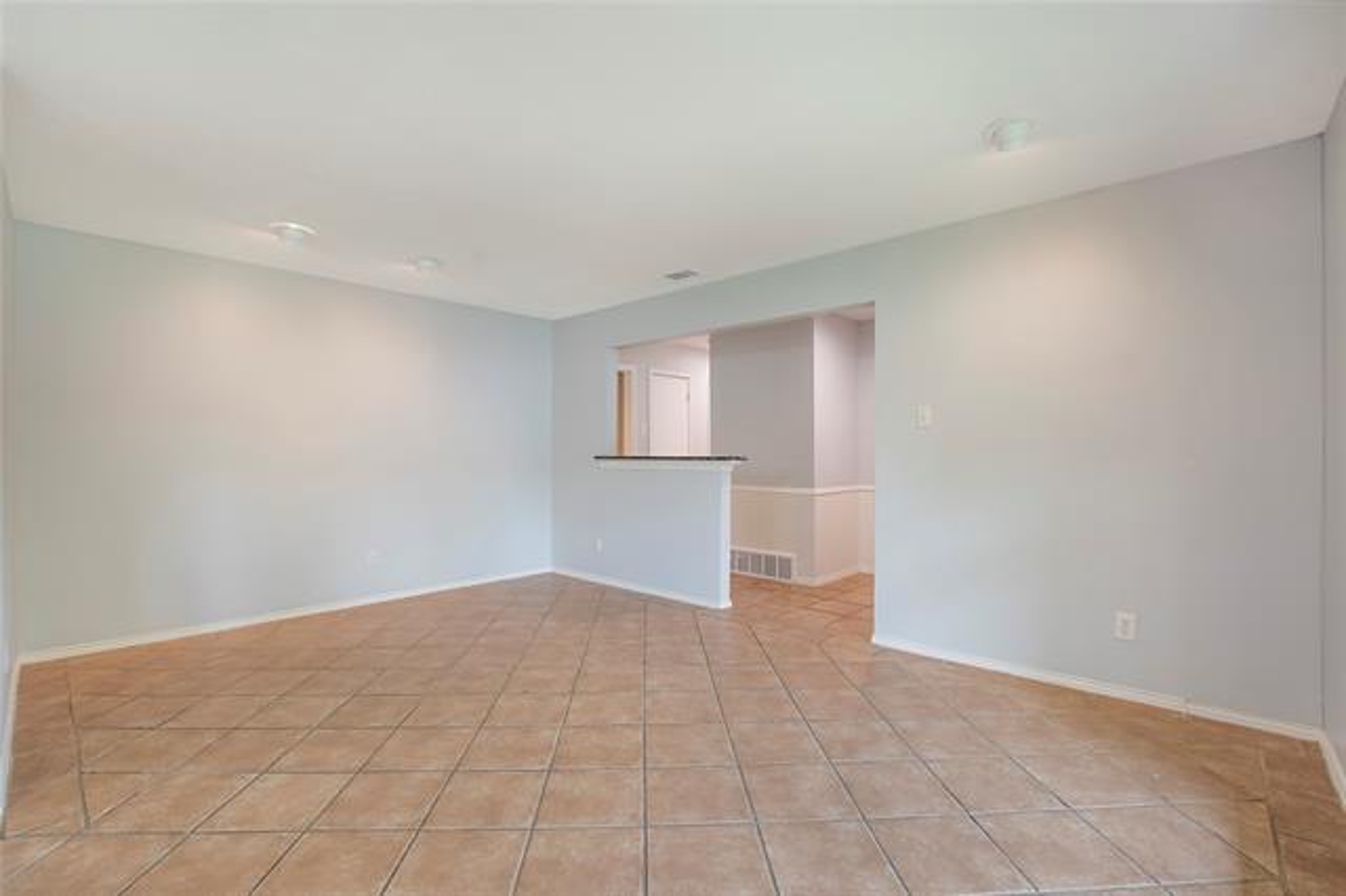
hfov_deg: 100.4
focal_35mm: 15
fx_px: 561
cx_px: 673
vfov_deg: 77.3
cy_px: 448
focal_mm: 10
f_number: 7.1
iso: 100
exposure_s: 1/3
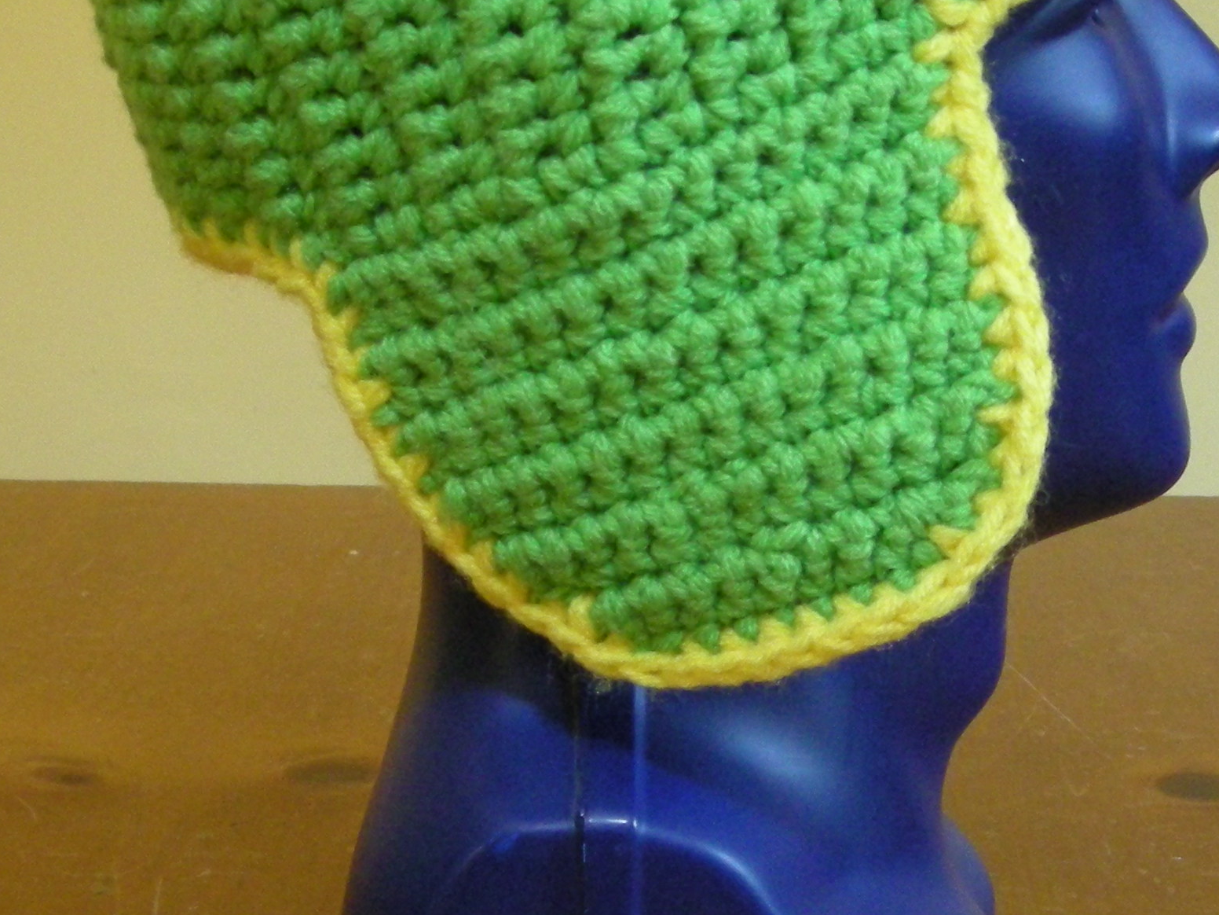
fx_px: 3416
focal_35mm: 97
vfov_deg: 15.2
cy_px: 228
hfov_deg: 20.2
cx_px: 684
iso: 400
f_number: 3.2
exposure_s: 1/28.1
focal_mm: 7.9
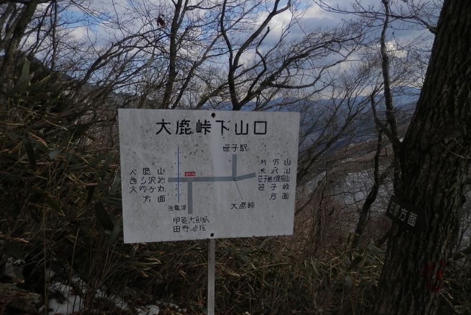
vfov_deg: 47.8
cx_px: 242
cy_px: 178
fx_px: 353
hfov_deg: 67.3
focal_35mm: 27
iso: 80
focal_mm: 4.5
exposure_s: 1/160
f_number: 8.7
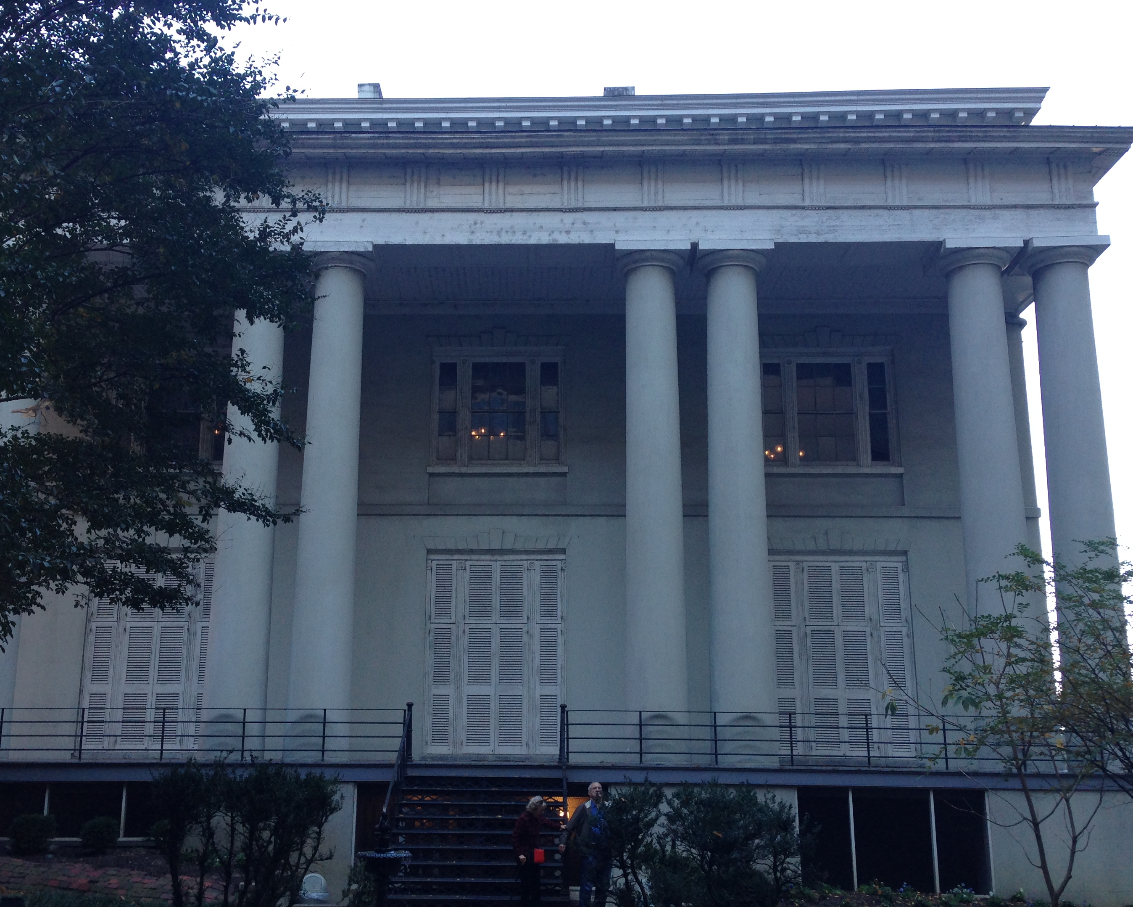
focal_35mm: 39
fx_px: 1308
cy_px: 465
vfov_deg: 38.2
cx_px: 501
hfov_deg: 46.8
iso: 64
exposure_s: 1/120
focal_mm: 4.12
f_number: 2.4
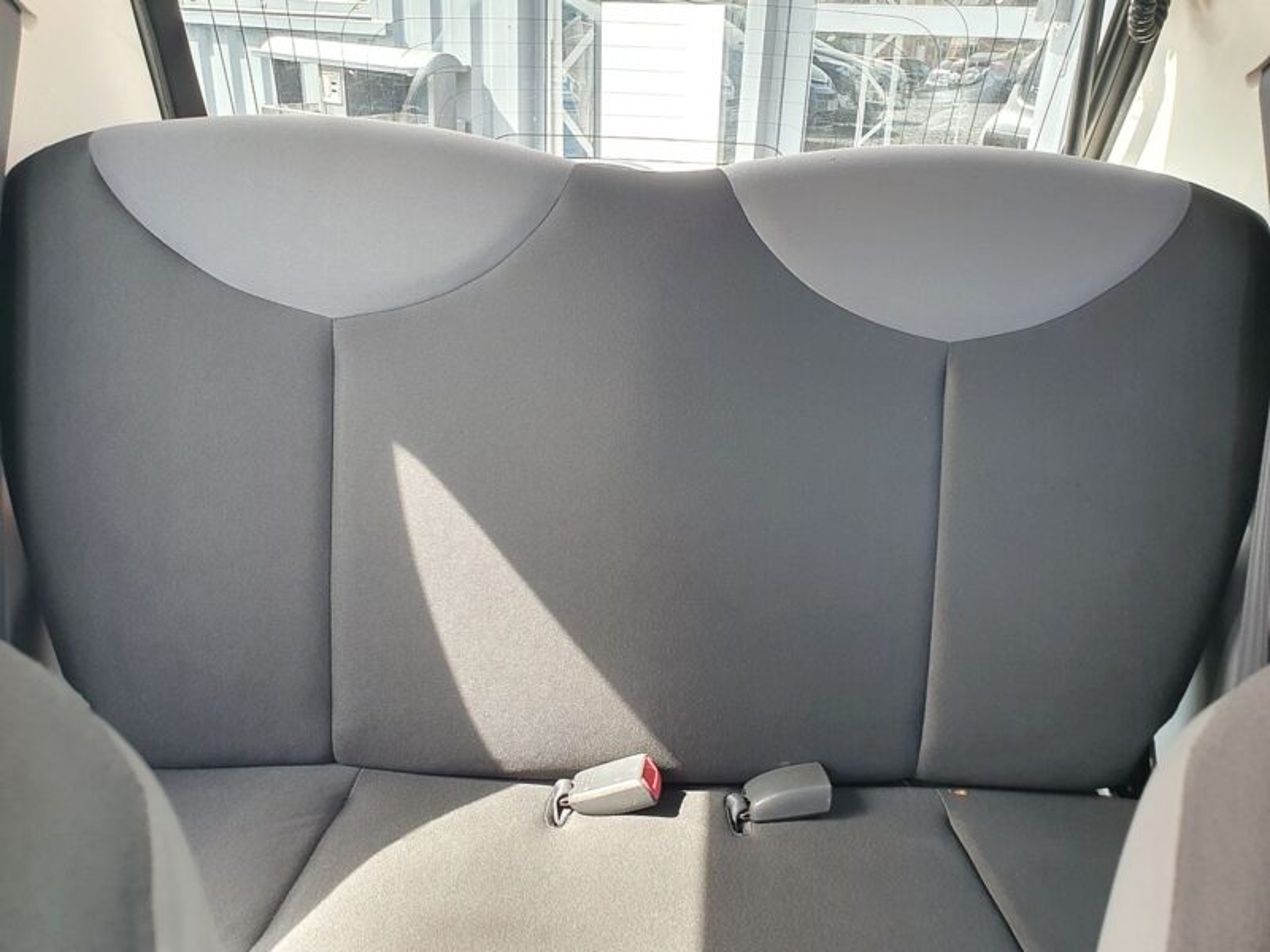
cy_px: 476
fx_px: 954
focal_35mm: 26
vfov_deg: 53.1
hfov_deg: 67.3
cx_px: 635
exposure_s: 1/100
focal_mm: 4.32
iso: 100
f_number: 2.4
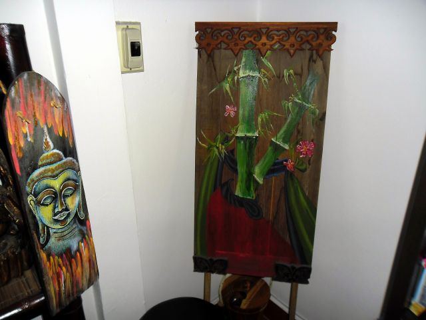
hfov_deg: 65.3
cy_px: 160
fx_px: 332
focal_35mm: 27
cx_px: 213
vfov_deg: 51.4
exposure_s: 1/45
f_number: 3.5
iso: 80
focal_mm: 4.9
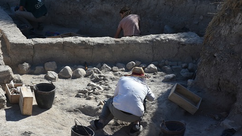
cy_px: 57
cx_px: 112
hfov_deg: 17.0
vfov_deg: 9.6
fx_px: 809
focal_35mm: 126
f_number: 13
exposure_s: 1/640
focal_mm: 70
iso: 640
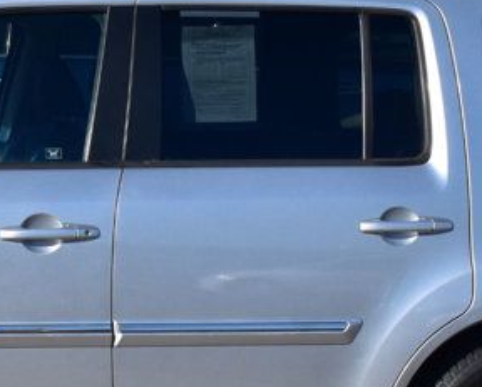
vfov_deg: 11.0
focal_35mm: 140
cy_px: 198
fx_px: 1999
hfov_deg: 13.5
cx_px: -22
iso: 360
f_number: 11
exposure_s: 1/500
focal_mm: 28
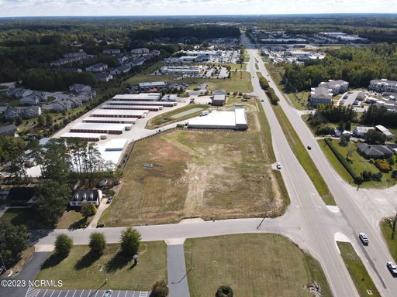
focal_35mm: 24
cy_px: 148
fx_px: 275
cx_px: 198
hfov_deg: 71.6
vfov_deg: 56.8
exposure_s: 1/640
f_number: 2.8
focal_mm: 4.5
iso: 110
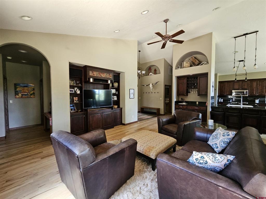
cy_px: 100
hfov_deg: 106.2
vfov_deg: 89.9
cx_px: 133
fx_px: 100
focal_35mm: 13
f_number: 2.2
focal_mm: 2.2
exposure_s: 1/30
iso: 320
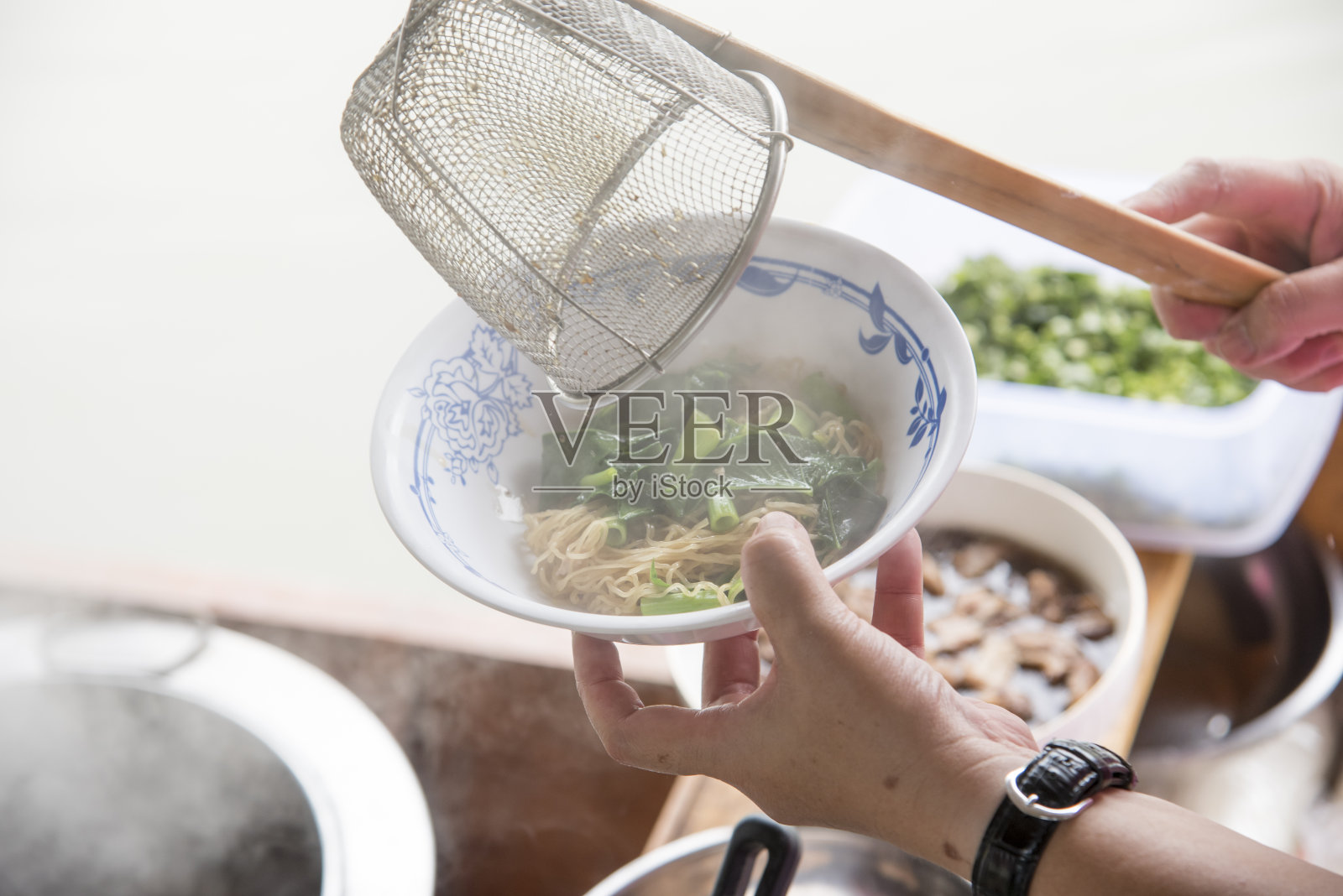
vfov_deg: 13.1
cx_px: 672
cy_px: 448
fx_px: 3918
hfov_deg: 19.4
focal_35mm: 105
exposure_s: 1/200
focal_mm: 105
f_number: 5.6
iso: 320
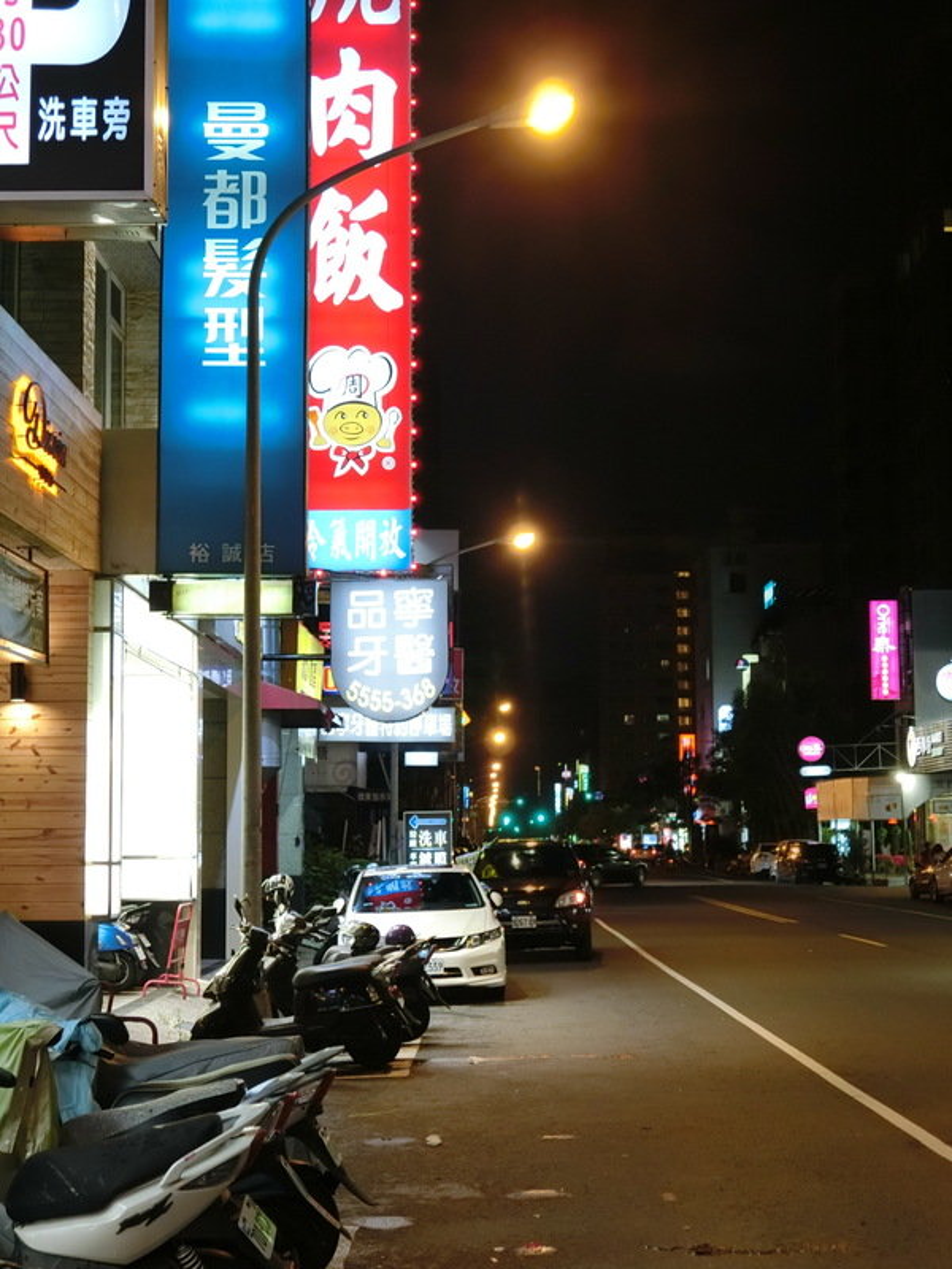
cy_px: 634
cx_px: 476
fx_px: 2200
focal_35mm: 60
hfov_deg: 24.4
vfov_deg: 32.2
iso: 200
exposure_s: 1/13
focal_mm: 12.8
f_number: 3.8
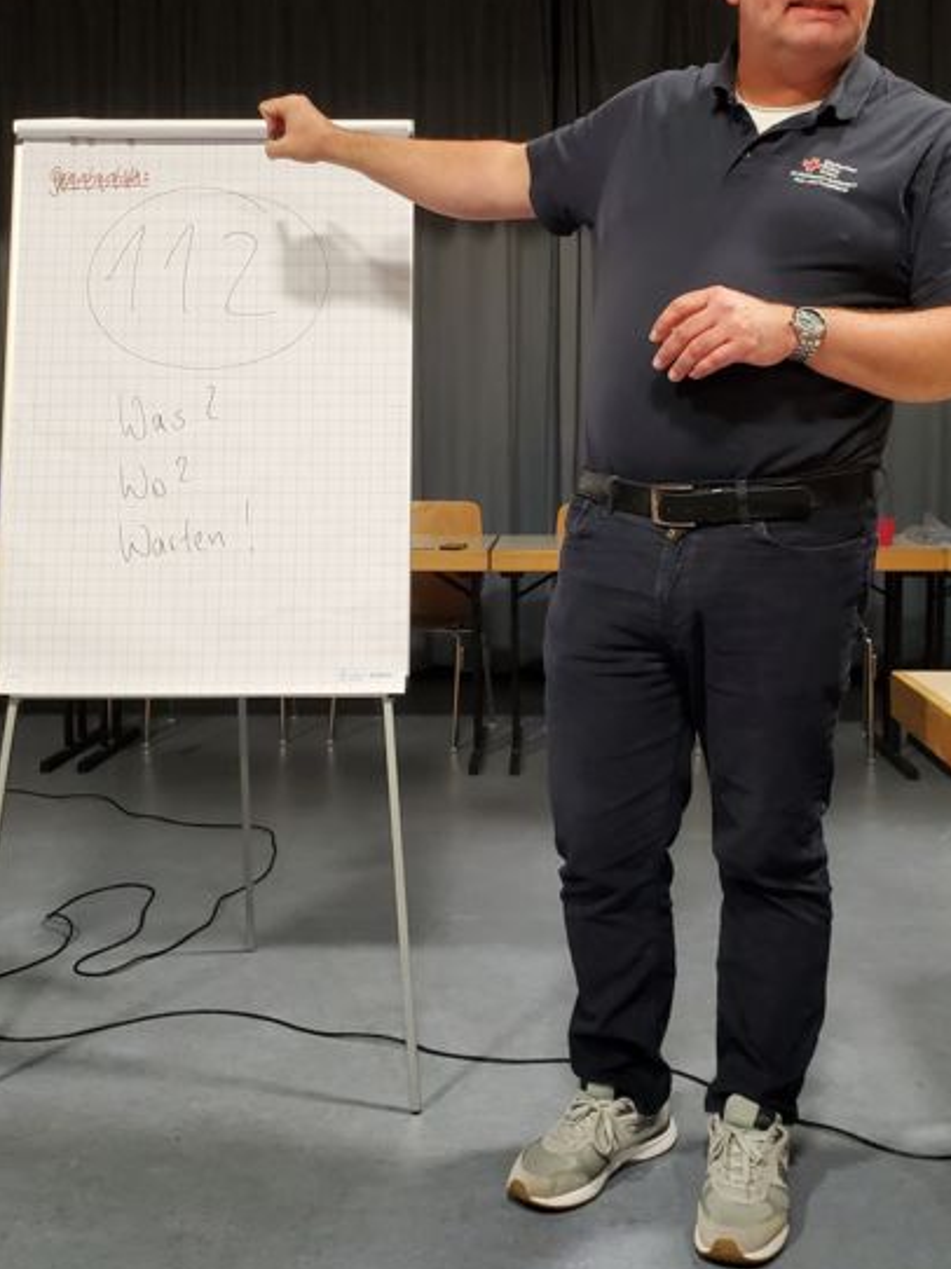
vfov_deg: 56.5
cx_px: 468
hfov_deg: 44.1
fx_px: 1173
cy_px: 526
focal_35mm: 32
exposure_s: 1/50
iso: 640
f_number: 2.4
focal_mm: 4.3
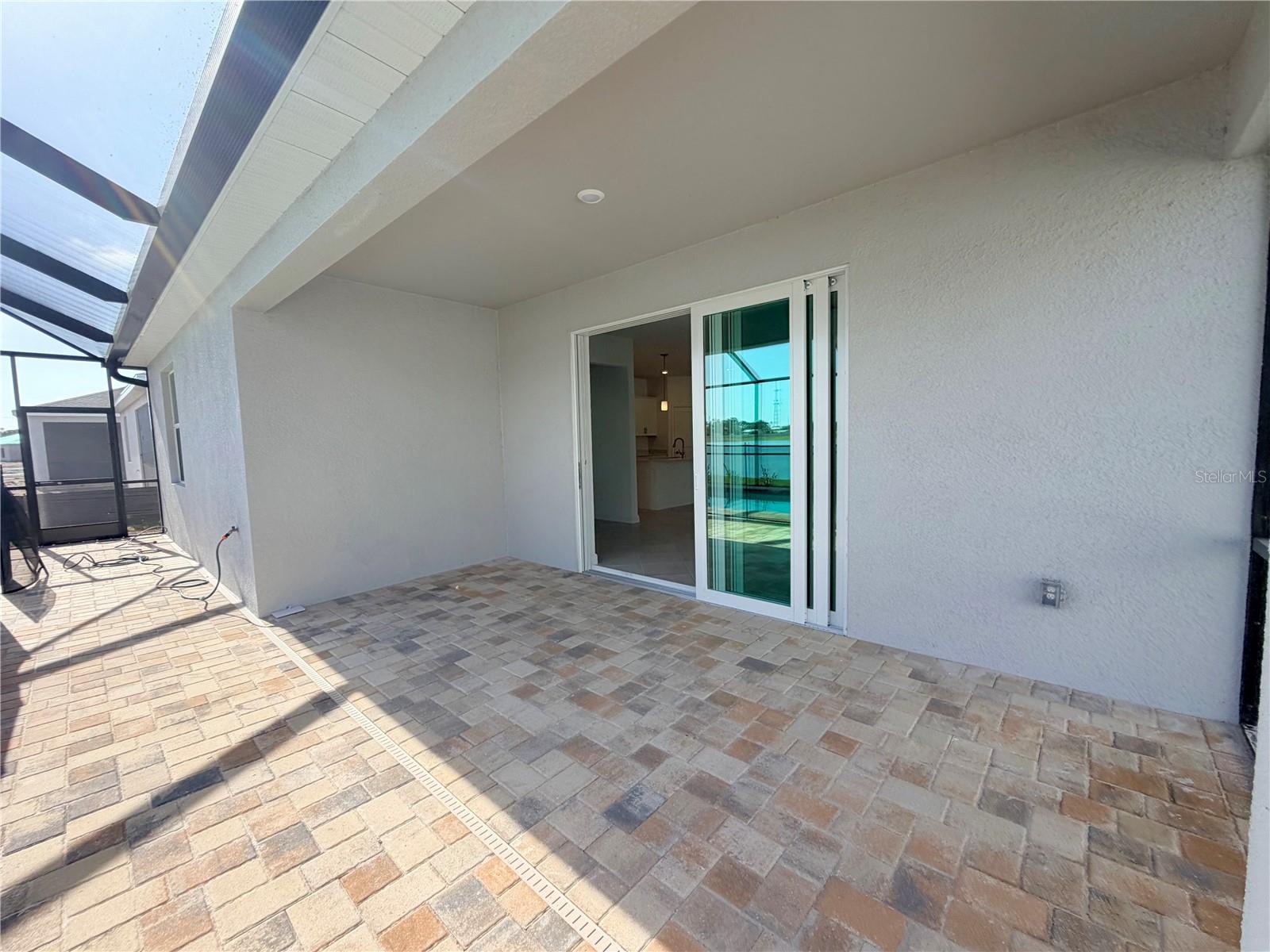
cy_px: 476
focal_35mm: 14
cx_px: 635
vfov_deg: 85.7
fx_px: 514
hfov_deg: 102.1
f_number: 2.2
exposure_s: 1/502
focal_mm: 2.22
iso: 50
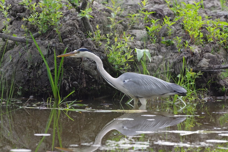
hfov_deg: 3.8
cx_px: 114
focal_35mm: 540
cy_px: 76
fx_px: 3417
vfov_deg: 2.5
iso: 1600
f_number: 5.6
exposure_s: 1/1500
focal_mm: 360
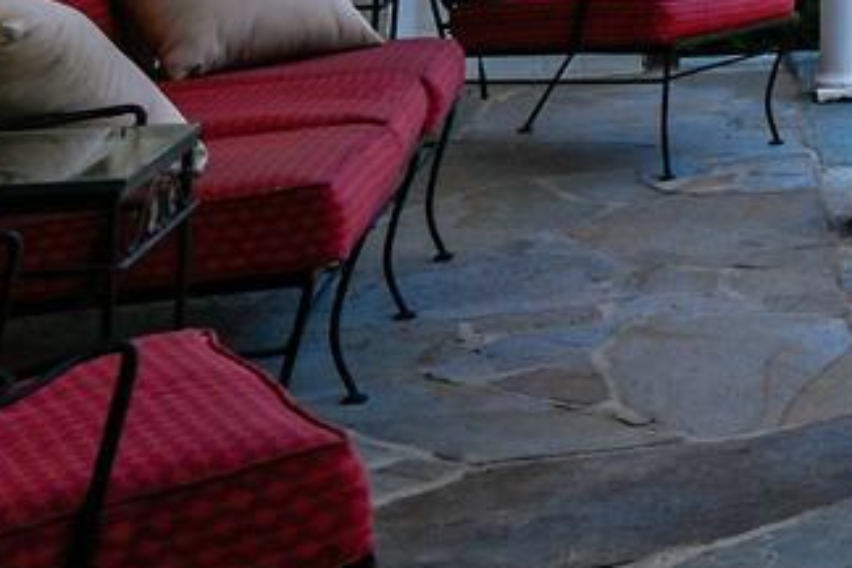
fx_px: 2390
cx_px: 1559
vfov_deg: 12.8
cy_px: -295
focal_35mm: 101
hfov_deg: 16.6
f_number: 7.1
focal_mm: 16
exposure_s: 1/320
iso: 100
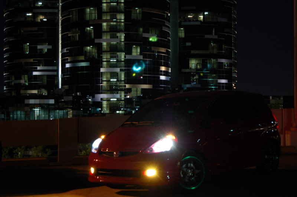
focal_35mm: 69
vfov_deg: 19.7
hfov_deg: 29.3
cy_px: 98
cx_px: 148
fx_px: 569
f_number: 5.3
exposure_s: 1/4
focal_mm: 46
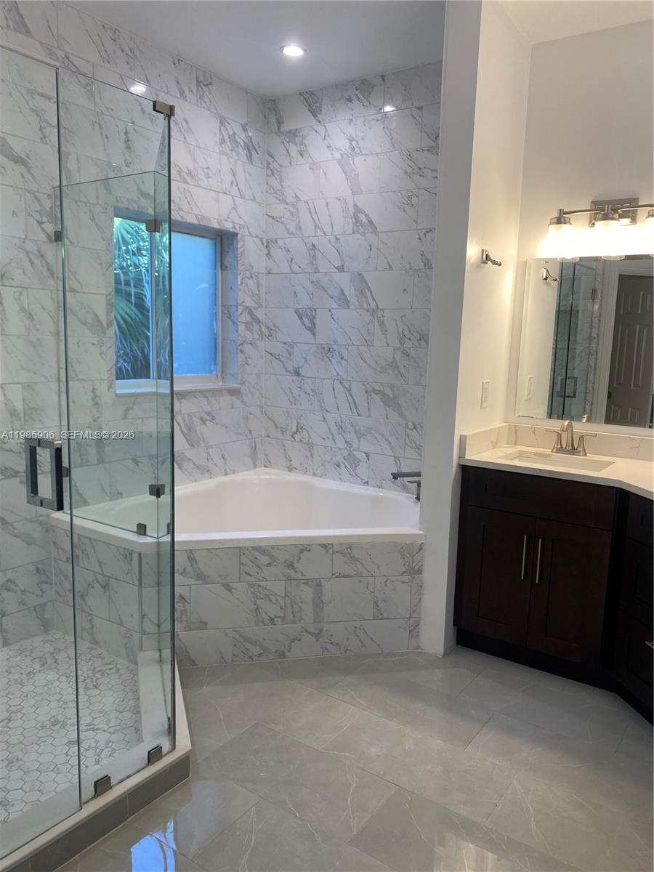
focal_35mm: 26
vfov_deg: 67.3
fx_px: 655
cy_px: 436
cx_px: 327
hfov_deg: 53.1
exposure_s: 1/120
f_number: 1.8
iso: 80
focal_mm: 4.25
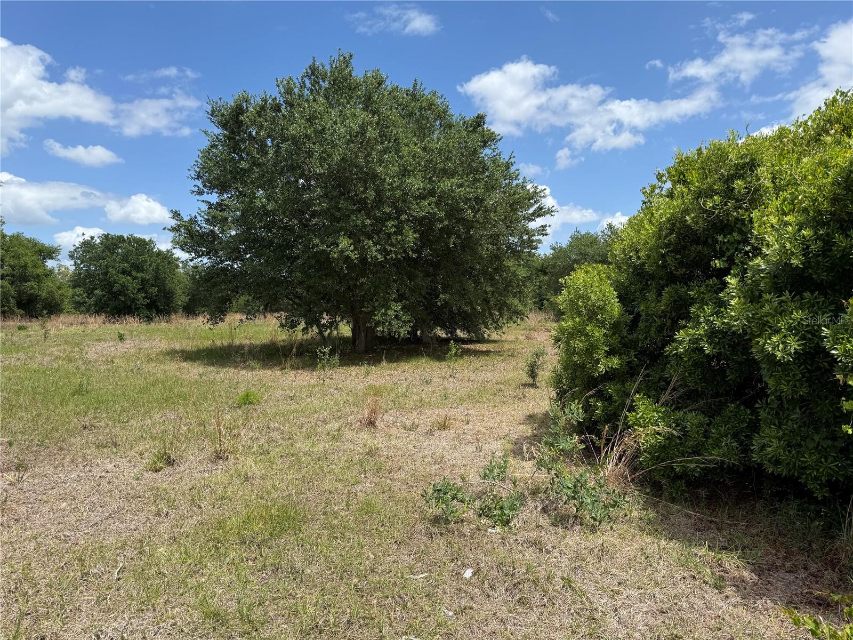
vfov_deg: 56.8
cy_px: 320
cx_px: 426
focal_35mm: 24
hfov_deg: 71.6
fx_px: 591
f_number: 1.78
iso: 80
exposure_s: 1/4405
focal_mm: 6.76
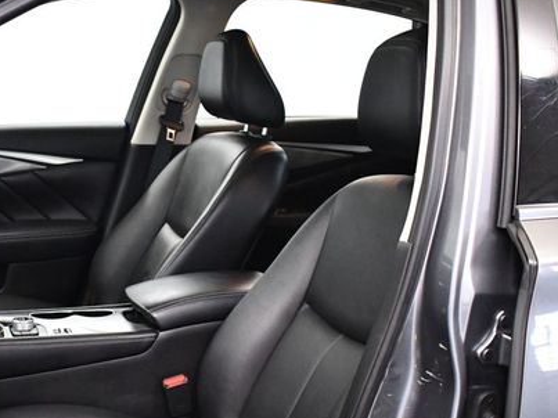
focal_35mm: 55
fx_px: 886
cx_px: 140
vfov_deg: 26.3
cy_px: 292
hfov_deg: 34.2
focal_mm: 18
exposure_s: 1/125
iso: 3200
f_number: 3.5
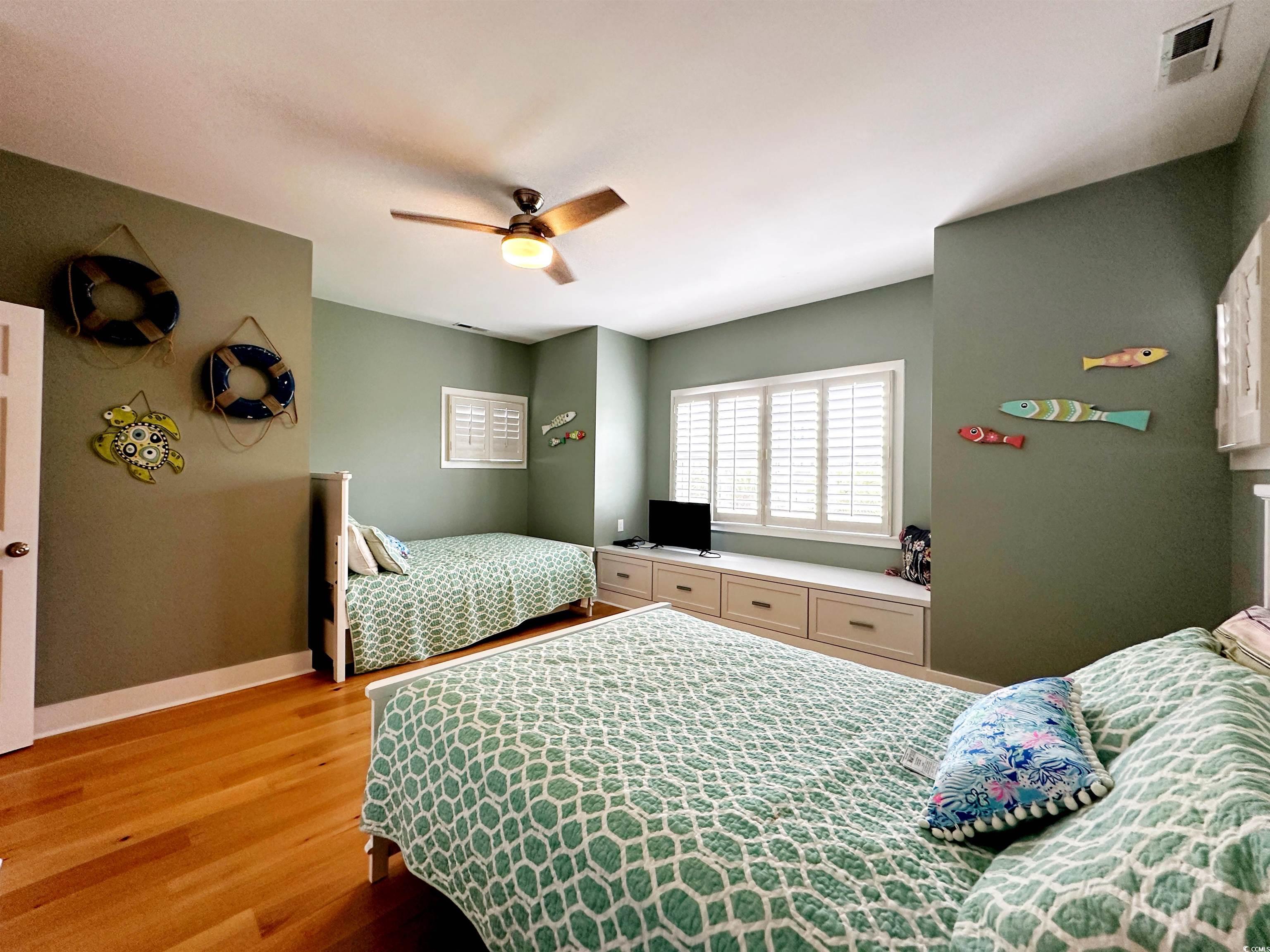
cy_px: 476
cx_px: 635
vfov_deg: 85.7
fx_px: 514
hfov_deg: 102.1
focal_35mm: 14
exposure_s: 1/120
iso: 160
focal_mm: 2.22
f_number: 2.2
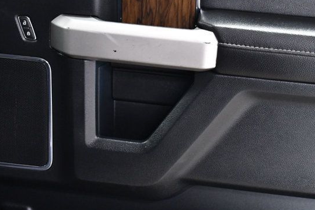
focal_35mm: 91
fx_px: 796
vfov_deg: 15.0
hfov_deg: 22.3
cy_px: 99
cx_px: 200
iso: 2500
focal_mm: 32
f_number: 5
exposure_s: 1/100
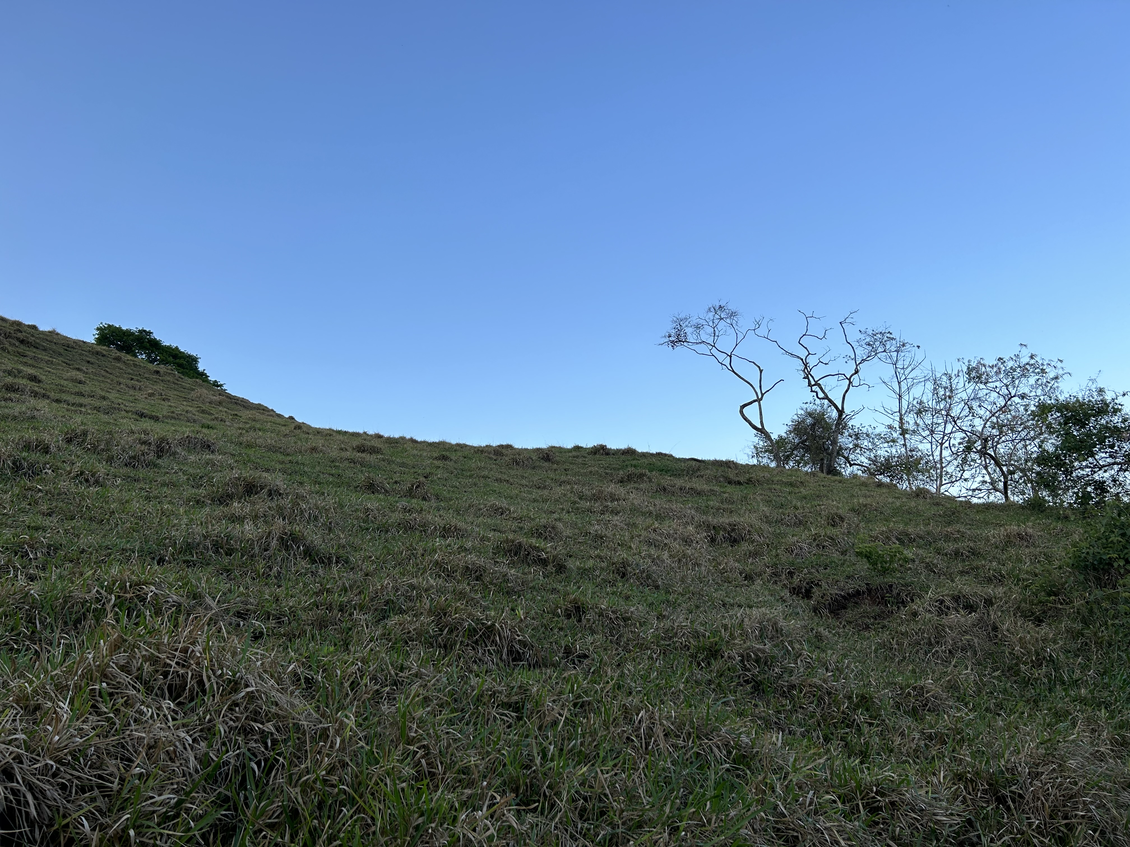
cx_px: 565
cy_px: 424
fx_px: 849
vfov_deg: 53.1
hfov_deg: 67.3
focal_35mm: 26
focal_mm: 5.7
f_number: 1.5
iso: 50
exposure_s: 1/909
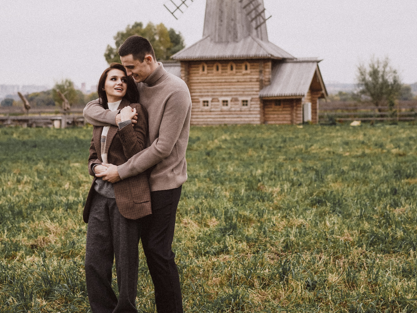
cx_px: 207
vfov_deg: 18.4
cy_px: 105
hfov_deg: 24.4
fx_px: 964
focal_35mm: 80
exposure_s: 1/200
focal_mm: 55
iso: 400
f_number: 3.5
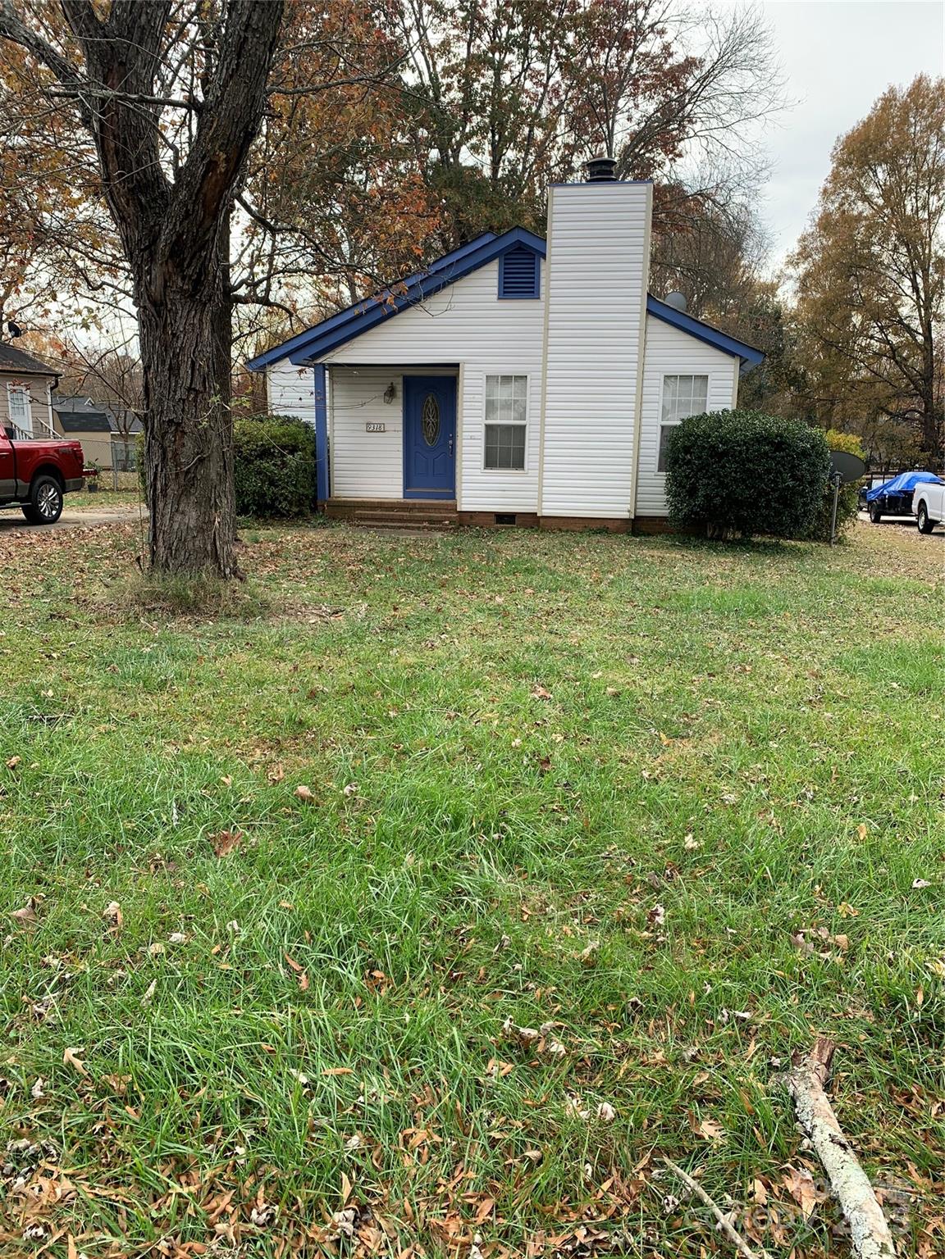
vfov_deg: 67.3
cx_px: 472
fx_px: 946
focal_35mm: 26
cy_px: 630
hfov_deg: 53.1
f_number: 1.8
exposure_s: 1/500
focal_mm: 4.25
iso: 25
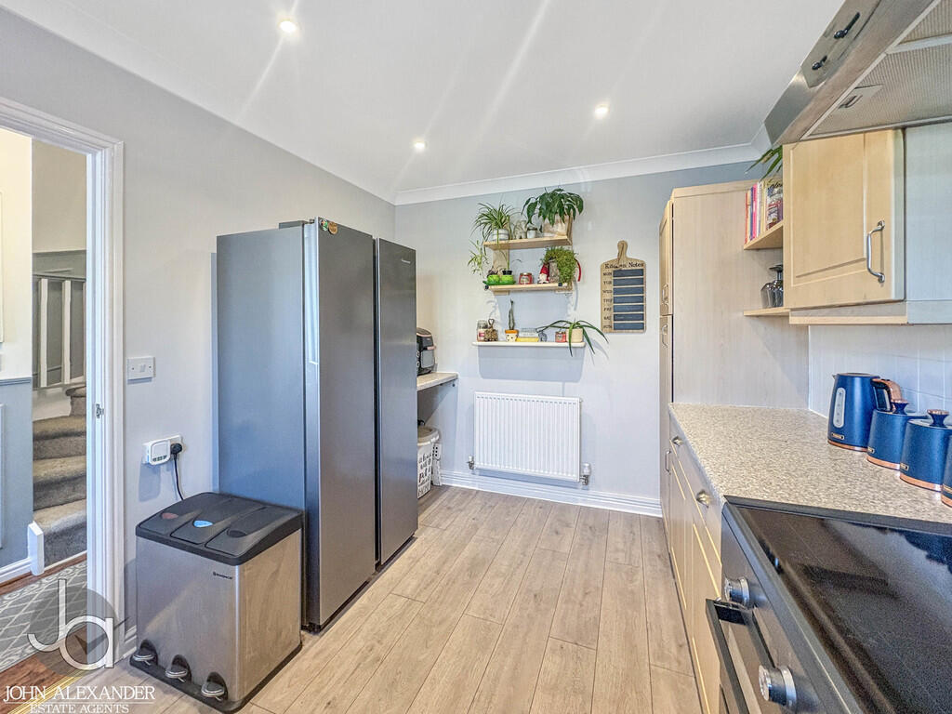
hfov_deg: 102.1
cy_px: 357
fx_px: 385
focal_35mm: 14
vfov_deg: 85.7
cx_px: 476
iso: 320
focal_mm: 2.22
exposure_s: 1/100
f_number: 2.2
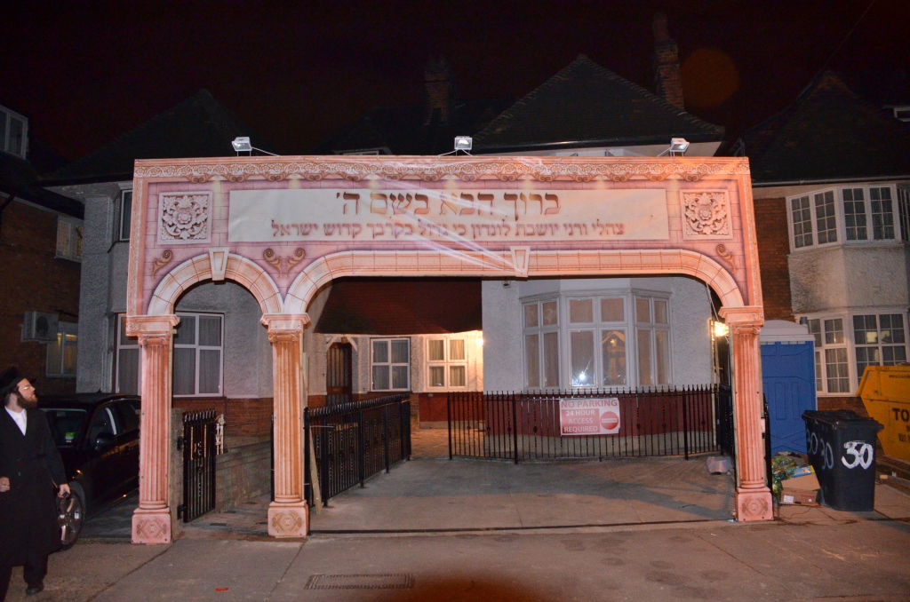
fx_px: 681
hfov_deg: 67.5
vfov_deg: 47.7
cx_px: 455
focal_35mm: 27
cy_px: 301
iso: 2000
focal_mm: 18
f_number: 3.5
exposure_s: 1/80
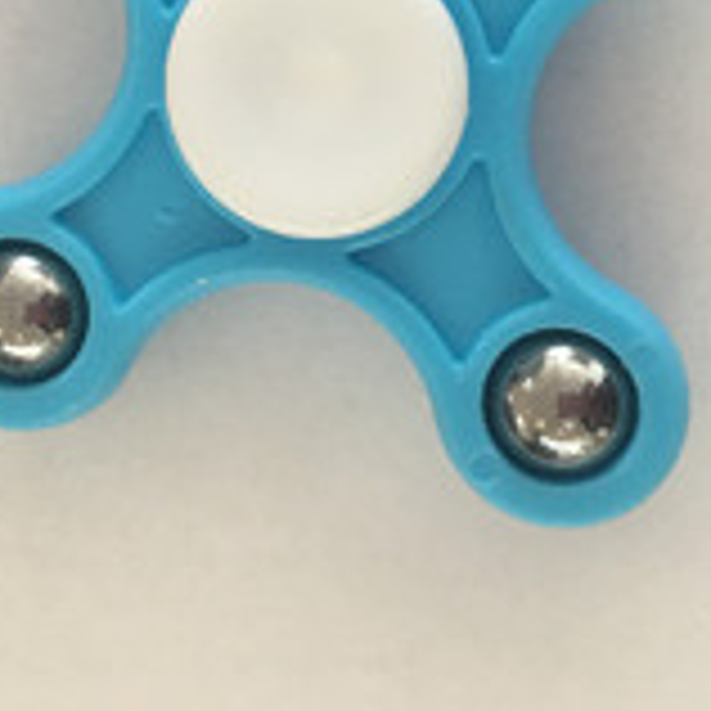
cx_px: 306
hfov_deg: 24.3
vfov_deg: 23.4
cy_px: 11
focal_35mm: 71
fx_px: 1650
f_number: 2.2
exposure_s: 1/17
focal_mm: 4.15
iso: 32
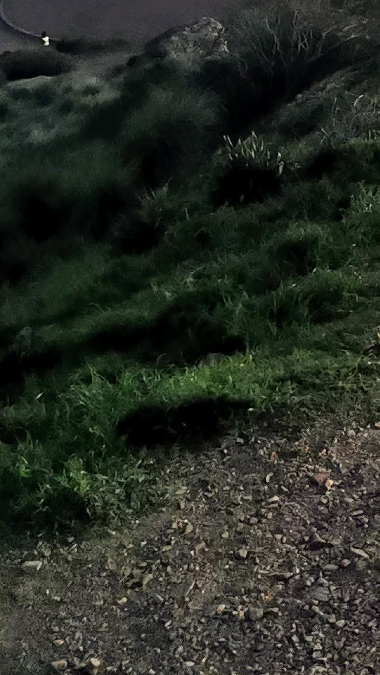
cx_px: 787
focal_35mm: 94
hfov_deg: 11.5
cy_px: -329
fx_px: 1685
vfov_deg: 19.8
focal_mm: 5.56
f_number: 1.6
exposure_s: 1/120
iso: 250
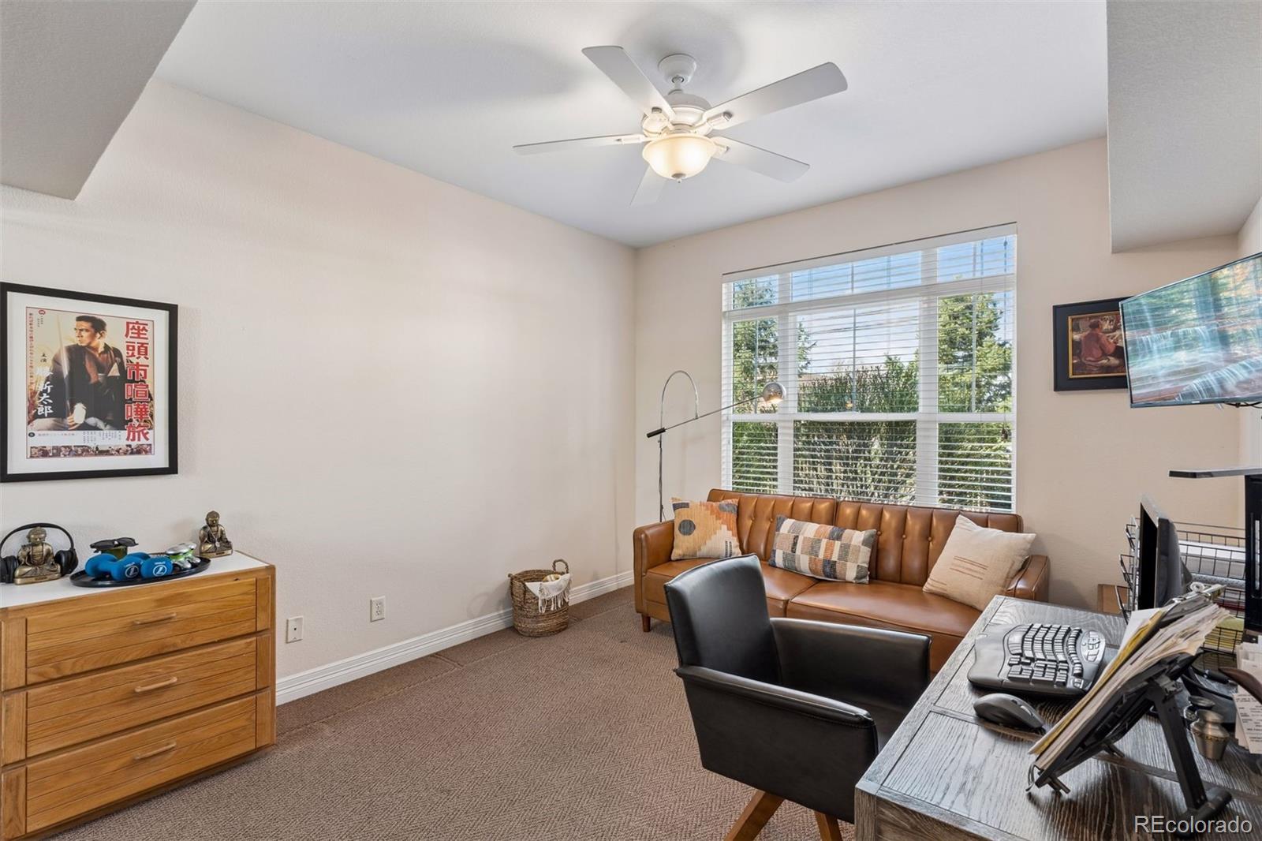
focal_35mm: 17
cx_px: 631
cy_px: 420
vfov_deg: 70.4
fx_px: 596
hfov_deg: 93.3
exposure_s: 1/15
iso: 400
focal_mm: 17
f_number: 9
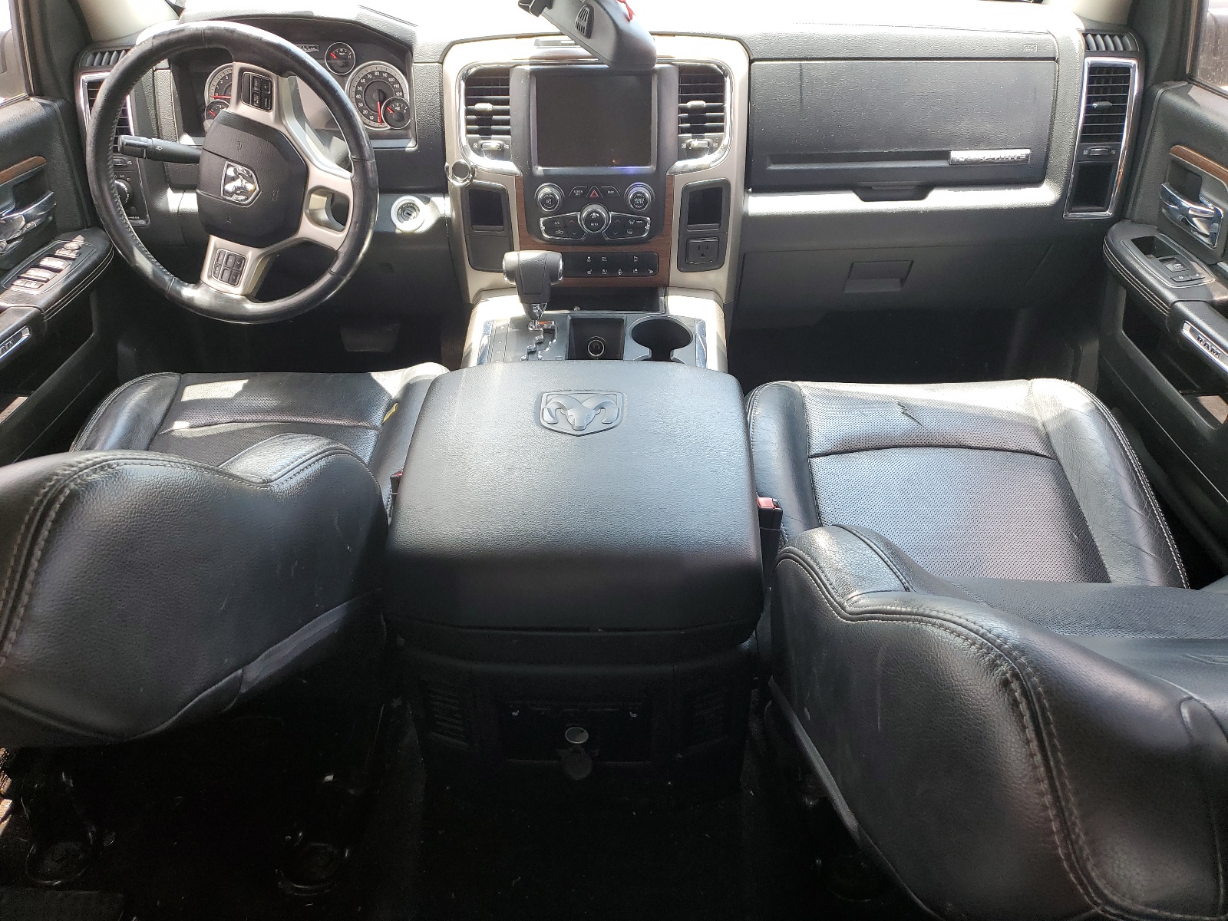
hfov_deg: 67.3
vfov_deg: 53.1
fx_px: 922
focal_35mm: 26
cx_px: 614
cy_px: 460
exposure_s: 1/120
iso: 52
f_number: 1.5
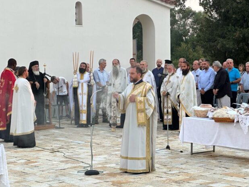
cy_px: 93
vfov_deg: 15.9
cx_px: 138
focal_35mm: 93
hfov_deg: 21.1
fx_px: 669
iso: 50
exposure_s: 1/99
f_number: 2.8
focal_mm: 9
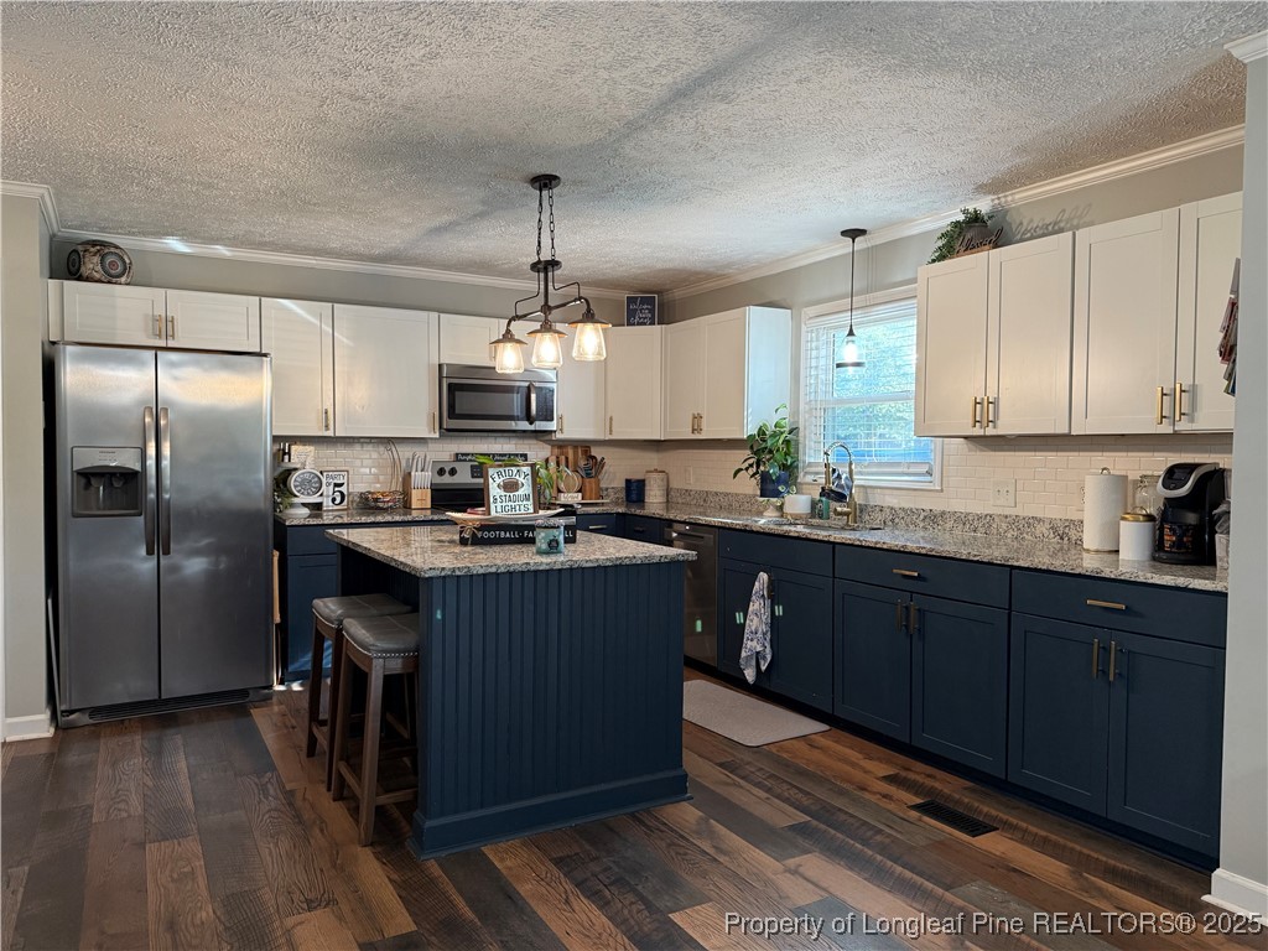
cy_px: 476
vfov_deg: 56.8
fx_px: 879
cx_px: 634
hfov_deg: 71.6
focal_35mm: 24
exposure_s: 1/60
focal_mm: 6.76
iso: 250
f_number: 1.78
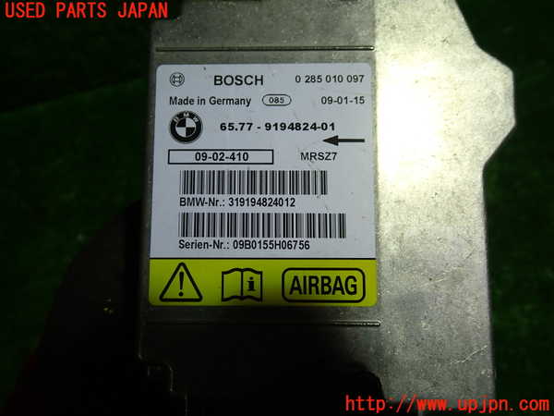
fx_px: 480
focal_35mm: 30
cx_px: 277
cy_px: 208
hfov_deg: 60.0
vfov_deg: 46.8
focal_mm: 5.4
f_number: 2.3
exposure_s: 1/80
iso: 100
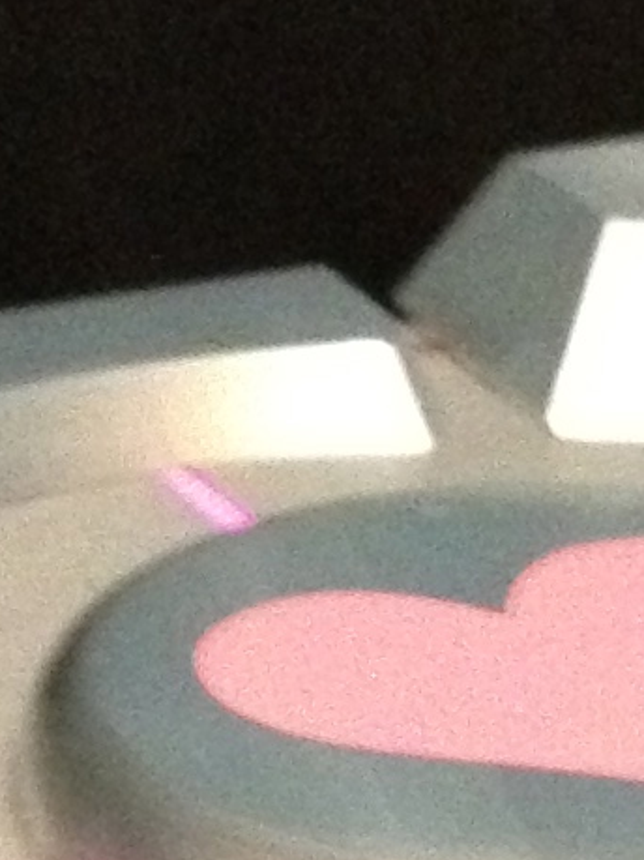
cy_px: 1829
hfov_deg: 5.9
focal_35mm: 249
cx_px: 691
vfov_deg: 7.6
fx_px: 6179
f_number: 2.4
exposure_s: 1/15
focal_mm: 4.28
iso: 640
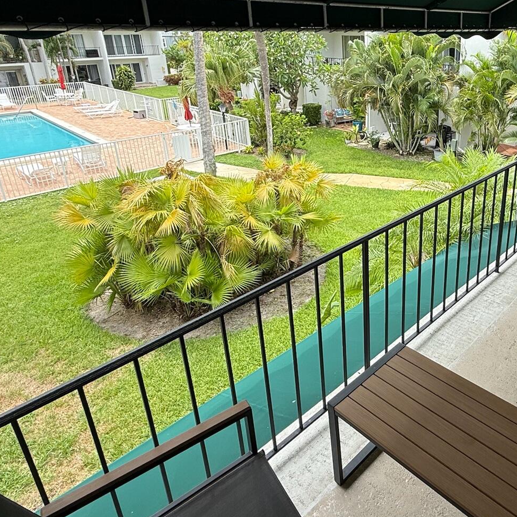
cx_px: 387
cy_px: 192
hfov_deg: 57.9
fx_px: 439
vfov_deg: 60.1
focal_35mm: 26
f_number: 2.2
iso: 50
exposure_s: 1/574
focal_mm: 2.22
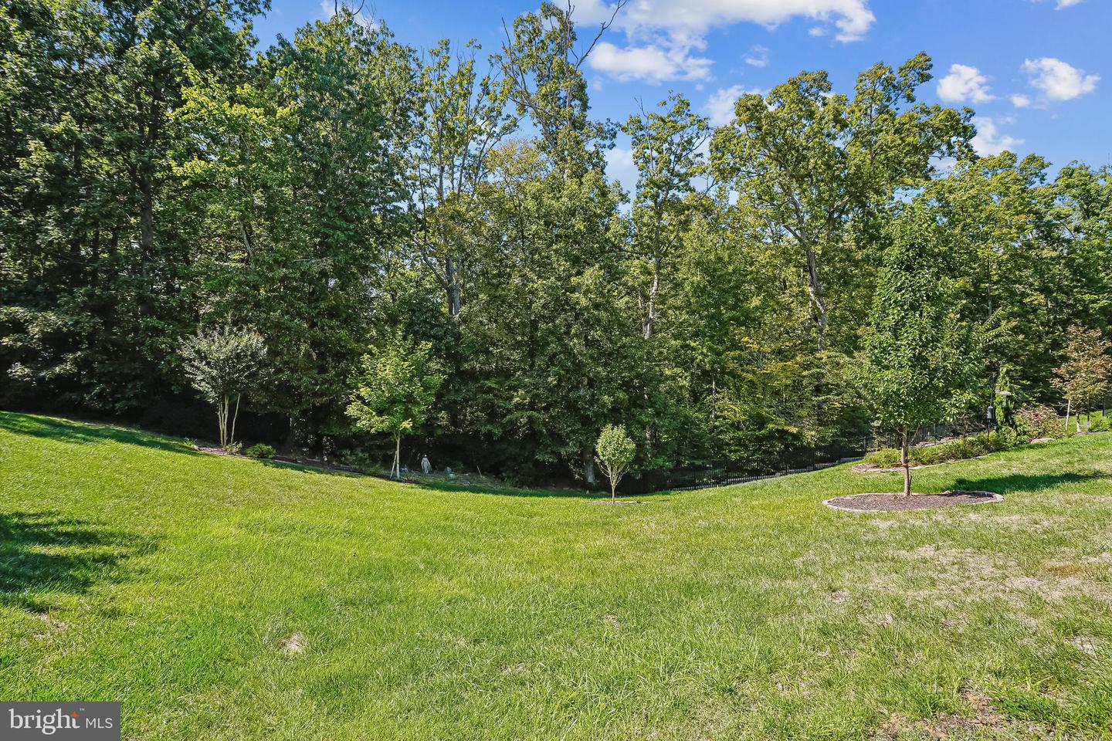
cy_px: 370
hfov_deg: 96.7
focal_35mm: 16
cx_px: 556
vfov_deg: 73.7
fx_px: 494
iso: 100
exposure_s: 1/200
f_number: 5
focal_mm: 16
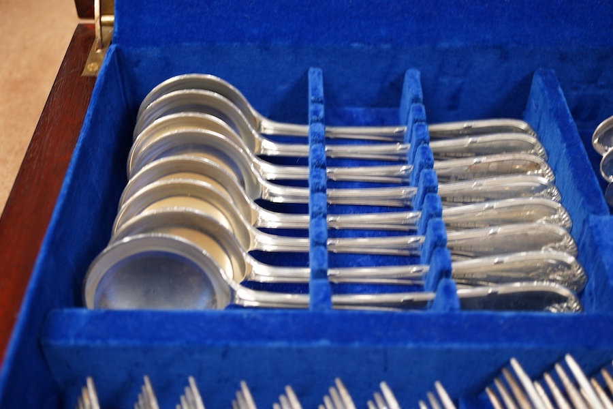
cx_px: 306
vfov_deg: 29.9
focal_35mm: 45
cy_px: 204
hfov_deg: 43.6
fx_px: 766
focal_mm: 30
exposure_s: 1/125
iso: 1250
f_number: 3.5
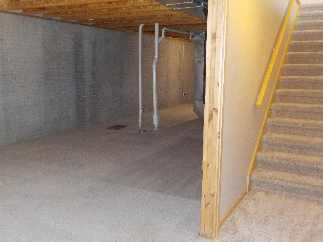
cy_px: 119
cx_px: 159
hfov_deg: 54.0
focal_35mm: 34
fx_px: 317
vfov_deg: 41.8
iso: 500
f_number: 3.3
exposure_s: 1/30
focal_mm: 4.1
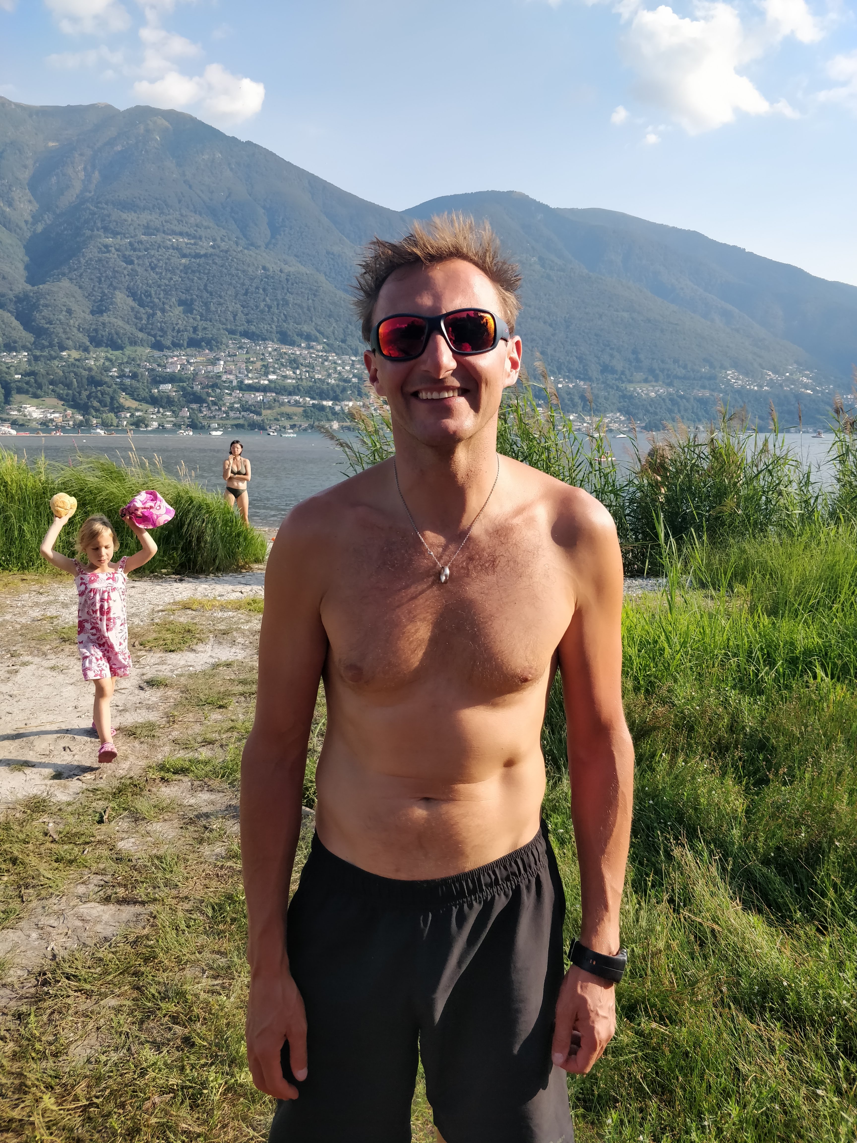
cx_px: 428
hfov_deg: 56.8
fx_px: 792
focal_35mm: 24
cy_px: 572
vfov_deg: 71.6
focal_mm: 4.1
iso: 250
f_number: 1.7
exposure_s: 1/1388
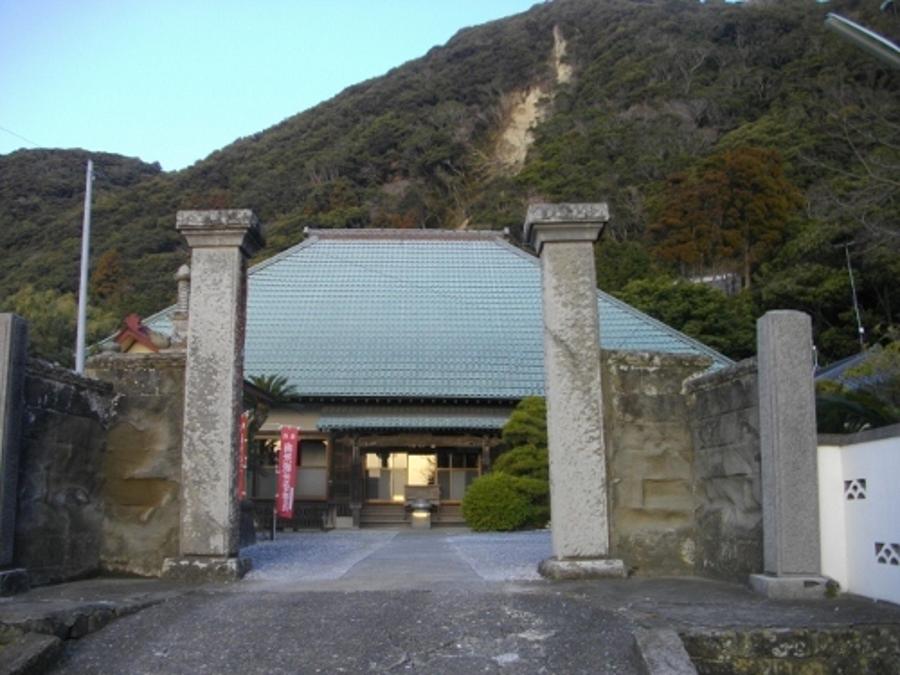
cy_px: 338
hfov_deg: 56.8
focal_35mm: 32
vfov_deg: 44.2
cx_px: 450
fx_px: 832
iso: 100
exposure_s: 1/250
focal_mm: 5.7
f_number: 2.9
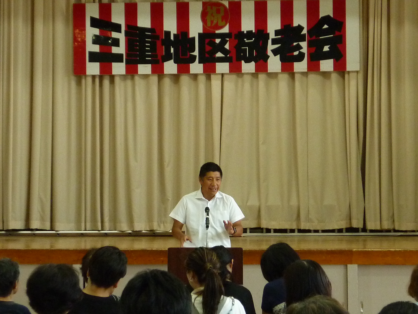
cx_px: 209
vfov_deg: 11.1
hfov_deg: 14.8
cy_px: 157
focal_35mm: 133
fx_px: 1606
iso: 400
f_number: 4.1
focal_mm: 12.4
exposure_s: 1/60
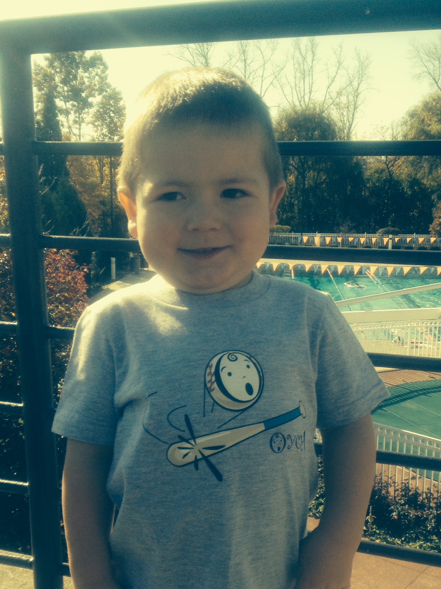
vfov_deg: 52.6
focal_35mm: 35
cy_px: 294
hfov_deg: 40.7
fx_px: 595
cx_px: 220
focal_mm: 4.28
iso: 50
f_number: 2.4
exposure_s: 1/1082
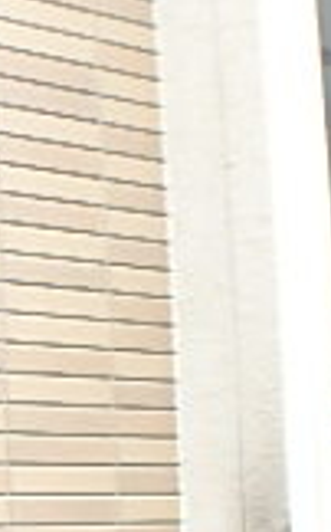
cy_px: 440
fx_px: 1272
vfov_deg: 23.2
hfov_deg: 10.8
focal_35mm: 88
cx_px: -619
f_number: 3.5
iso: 125
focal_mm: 3.7
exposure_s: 1/100
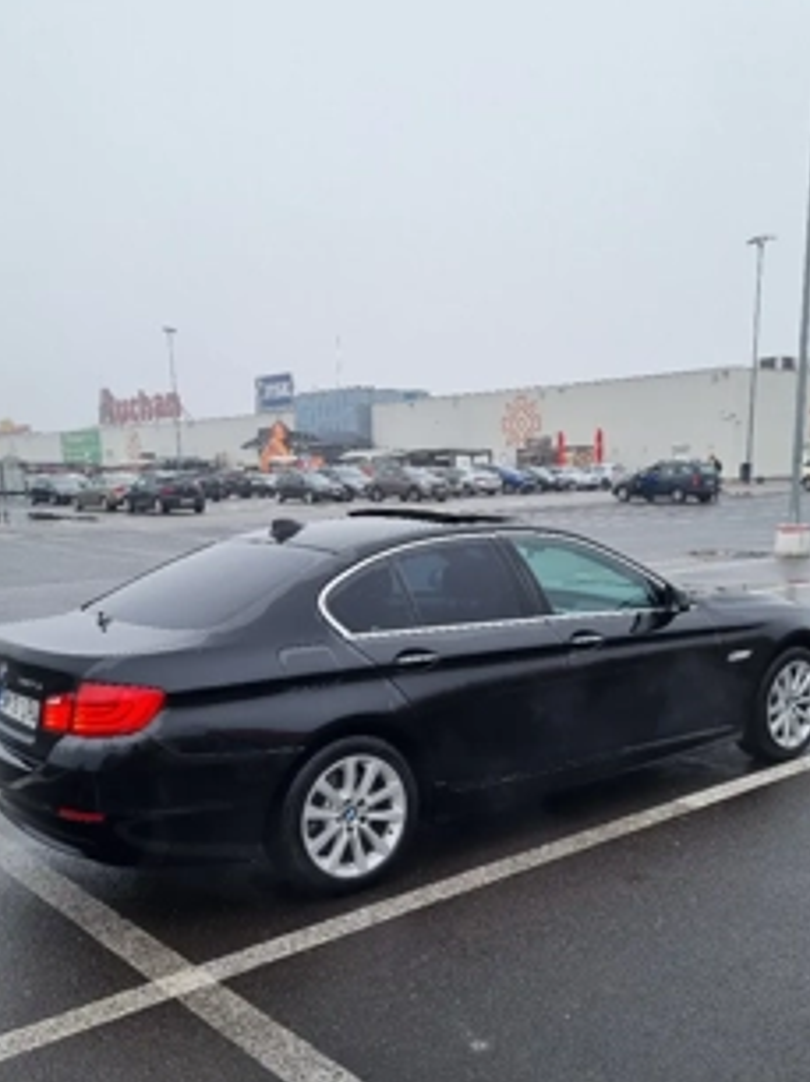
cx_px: 424
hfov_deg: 41.7
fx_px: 1062
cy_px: 686
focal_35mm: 34
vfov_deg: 53.3
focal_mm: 5.4
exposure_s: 1/526
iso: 50
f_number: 1.8
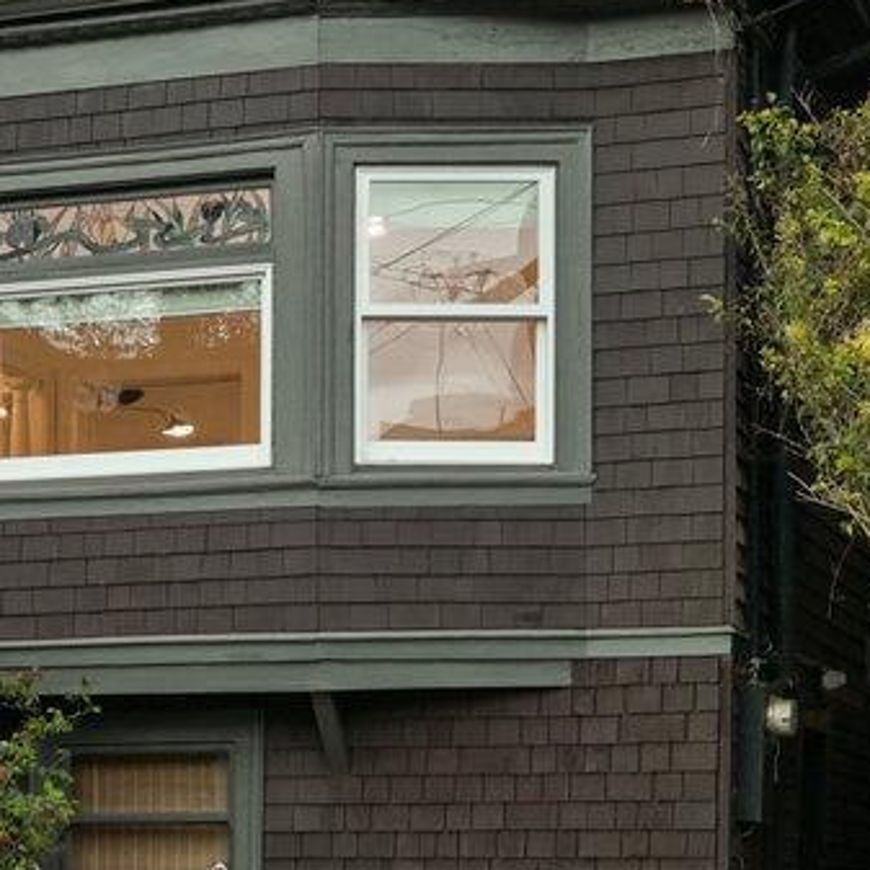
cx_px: -41
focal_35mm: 100
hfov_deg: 16.9
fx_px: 2843
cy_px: 421
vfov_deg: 17.4
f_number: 8
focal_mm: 22
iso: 400
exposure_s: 1/8
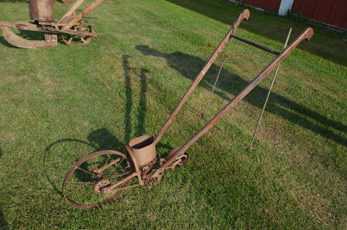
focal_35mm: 26
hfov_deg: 70.6
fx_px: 245
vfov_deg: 50.2
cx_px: 174
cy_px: 115
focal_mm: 17
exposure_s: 1/250
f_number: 8
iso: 140
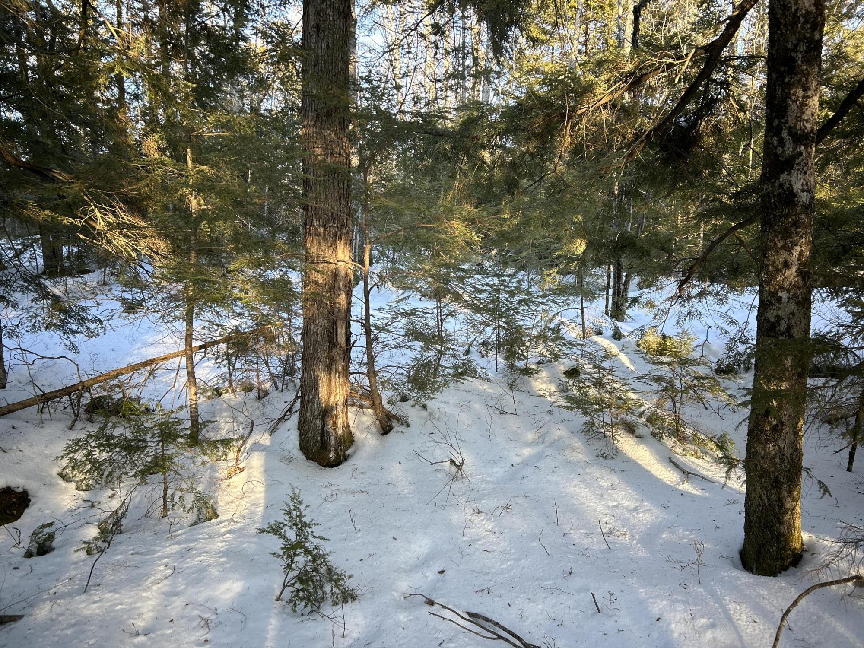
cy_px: 324
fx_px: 649
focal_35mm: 26
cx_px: 432
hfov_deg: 67.3
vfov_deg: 53.1
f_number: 1.5
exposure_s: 1/121
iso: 64
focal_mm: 5.7
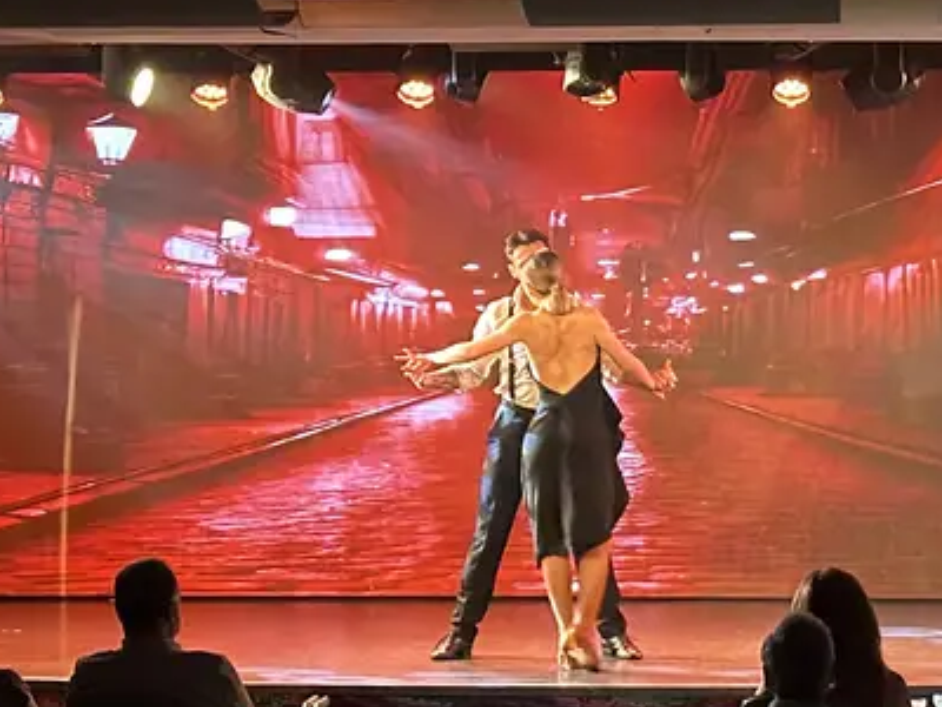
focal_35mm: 144
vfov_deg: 10.3
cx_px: 624
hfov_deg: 13.7
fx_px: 3919
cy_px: 311
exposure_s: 1/30
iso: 640
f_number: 1.78
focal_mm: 6.86
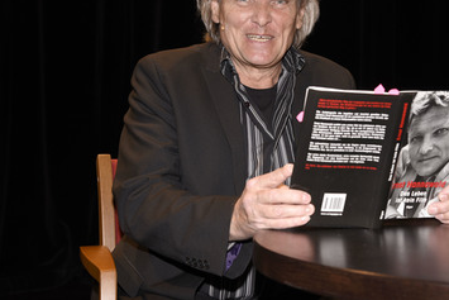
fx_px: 823
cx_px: 283
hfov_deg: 30.4
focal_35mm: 66
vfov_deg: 20.6
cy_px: 111
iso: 320
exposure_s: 1/125
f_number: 6.3
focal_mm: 52
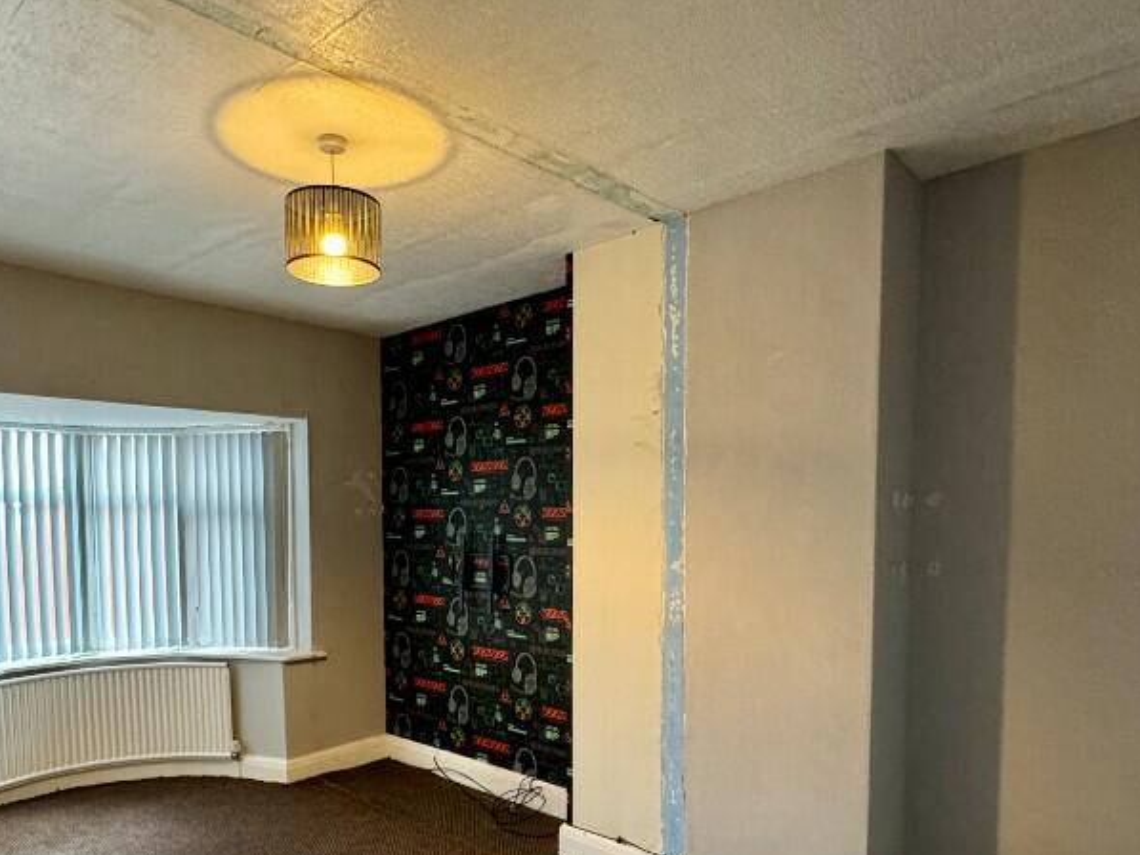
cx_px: 477
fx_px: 791
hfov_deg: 71.1
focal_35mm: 24
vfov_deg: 55.5
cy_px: 576
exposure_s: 1/50
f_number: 2.2
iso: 500
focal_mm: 2.22
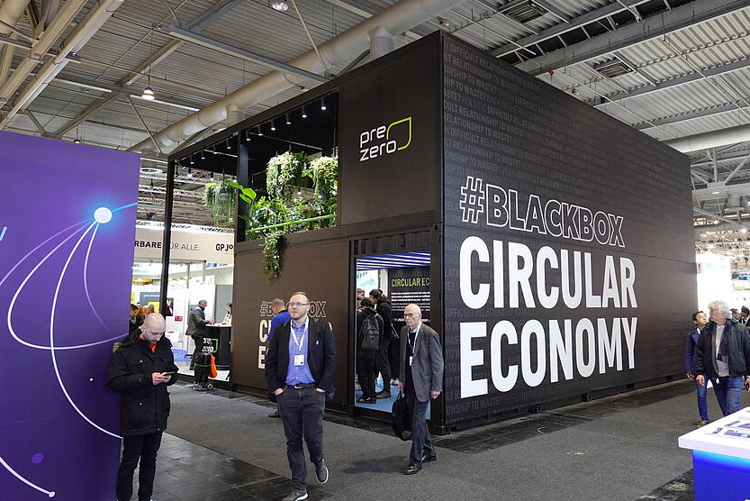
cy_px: 230
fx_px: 563
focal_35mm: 27
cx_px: 416
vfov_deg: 47.9
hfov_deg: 67.2
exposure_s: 1/60
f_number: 2.8
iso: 640
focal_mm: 9
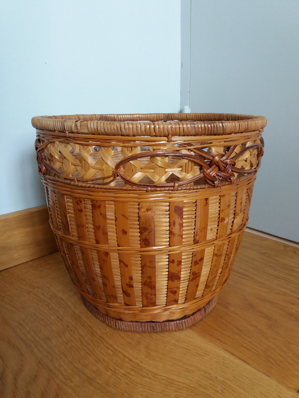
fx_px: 322
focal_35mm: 28
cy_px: 199
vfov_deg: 63.4
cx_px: 150
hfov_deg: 49.7
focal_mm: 3.7
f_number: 1.9
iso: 160
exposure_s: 1/30
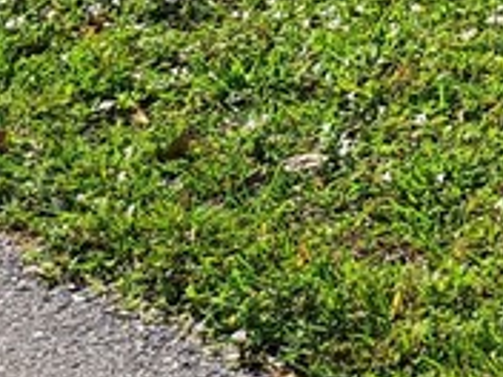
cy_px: -617
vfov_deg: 9.2
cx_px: 1083
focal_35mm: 140
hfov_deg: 12.1
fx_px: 2034
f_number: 1.8
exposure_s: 1/1724
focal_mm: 5.23
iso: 50
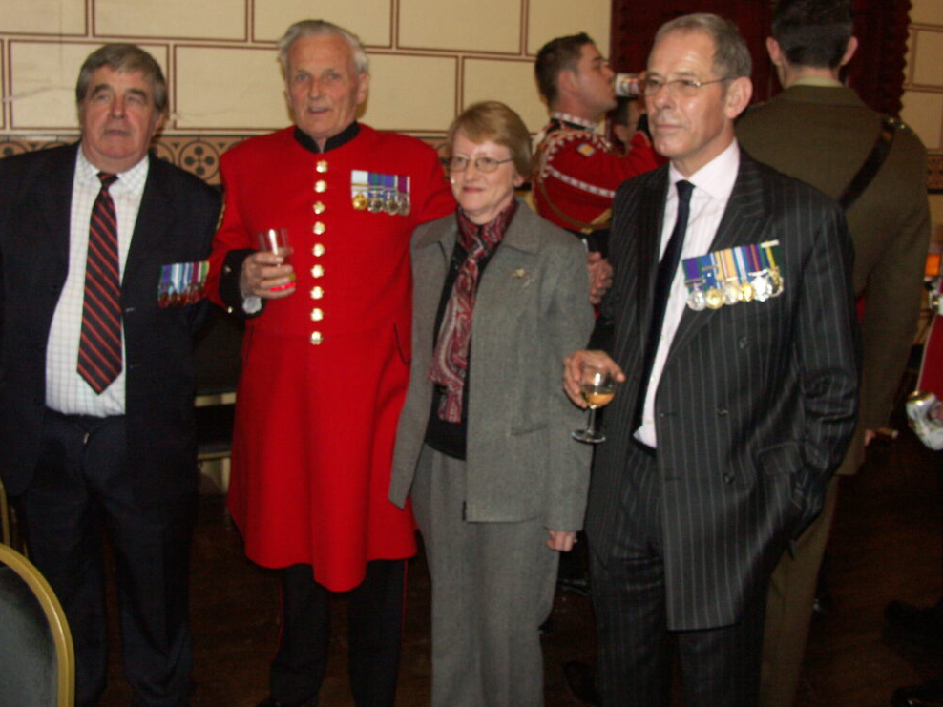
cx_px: 401
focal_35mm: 34
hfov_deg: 53.7
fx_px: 926
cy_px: 281
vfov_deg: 41.6
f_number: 2.8
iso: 200
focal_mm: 7.2
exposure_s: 1/50
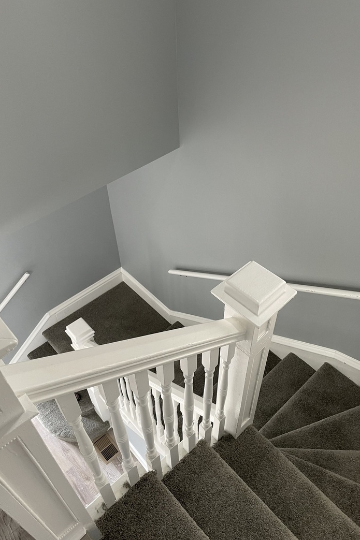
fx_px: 420
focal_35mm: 28
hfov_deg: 46.4
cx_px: 187
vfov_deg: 65.5
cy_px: 274
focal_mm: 4.2
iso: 100
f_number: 1.6
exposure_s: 1/60
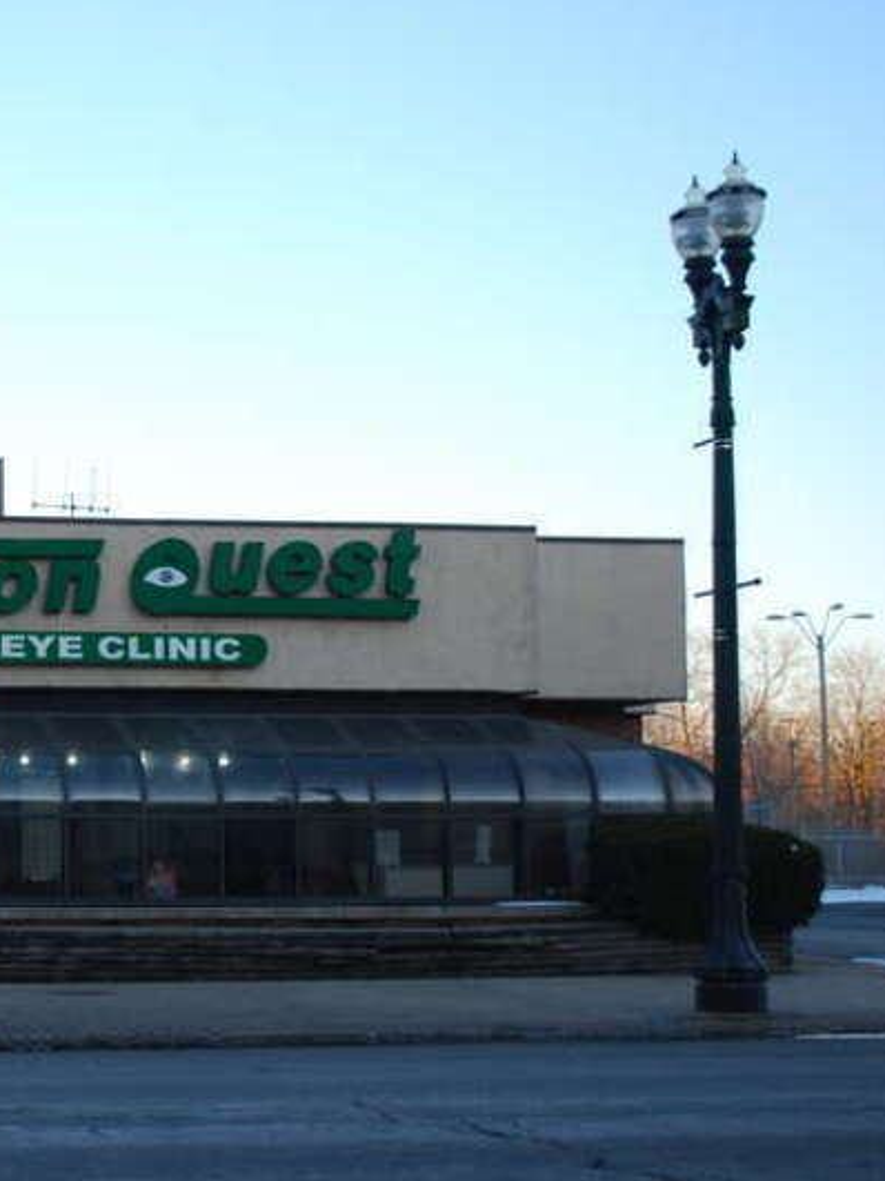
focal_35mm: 74
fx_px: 2524
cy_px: 588
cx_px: 11
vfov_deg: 26.3
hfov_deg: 19.4
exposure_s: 1/100
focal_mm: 34
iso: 200
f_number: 5
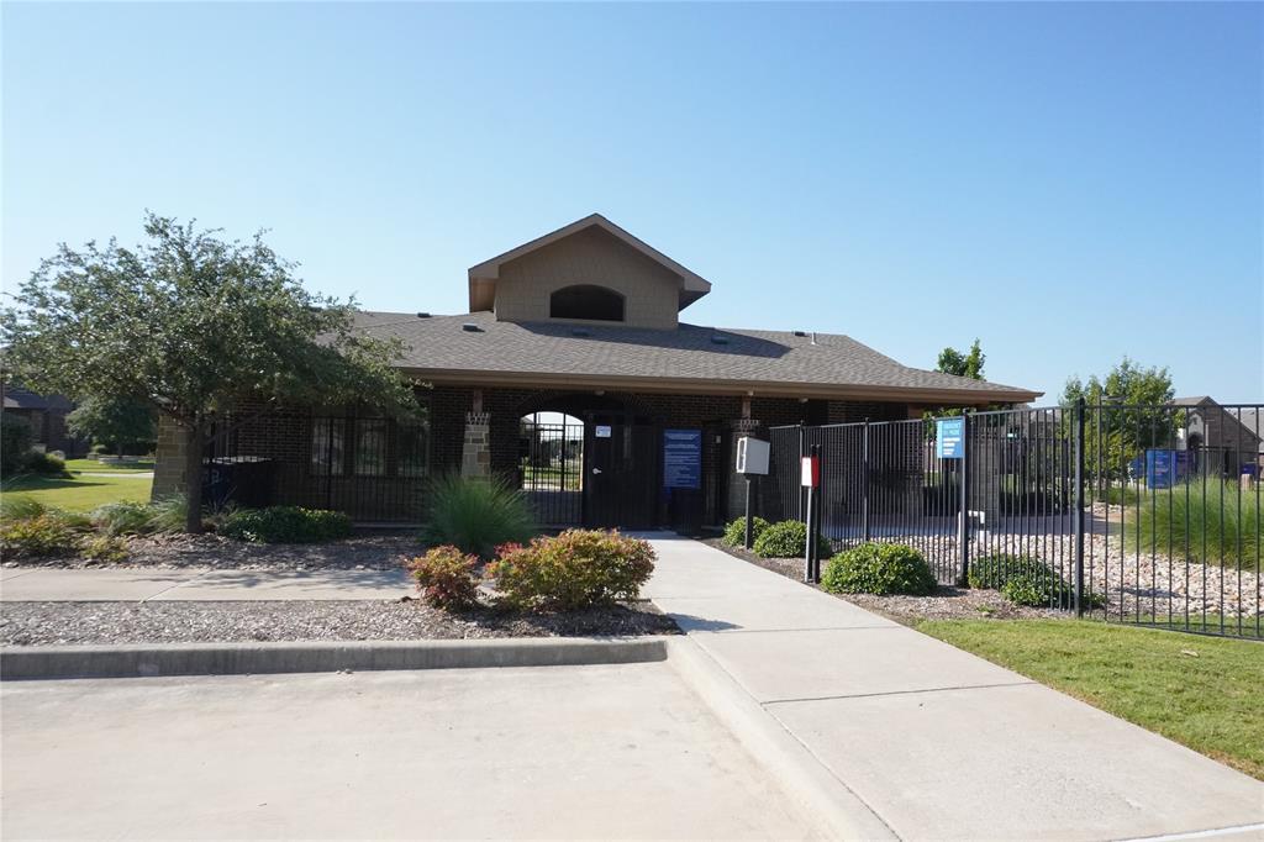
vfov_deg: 53.1
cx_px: 632
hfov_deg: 73.8
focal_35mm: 24
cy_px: 421
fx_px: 842
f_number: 9
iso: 2000
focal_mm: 16
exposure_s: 1/2500
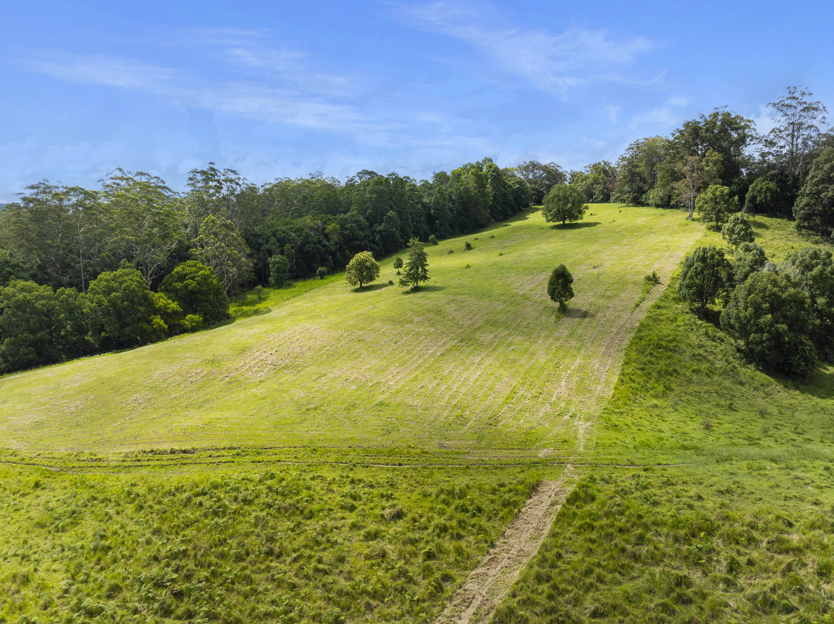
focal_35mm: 24
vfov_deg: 56.8
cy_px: 312
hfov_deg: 71.6
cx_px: 417
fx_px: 578
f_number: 5.6
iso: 200
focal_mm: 12.29
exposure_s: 1/800
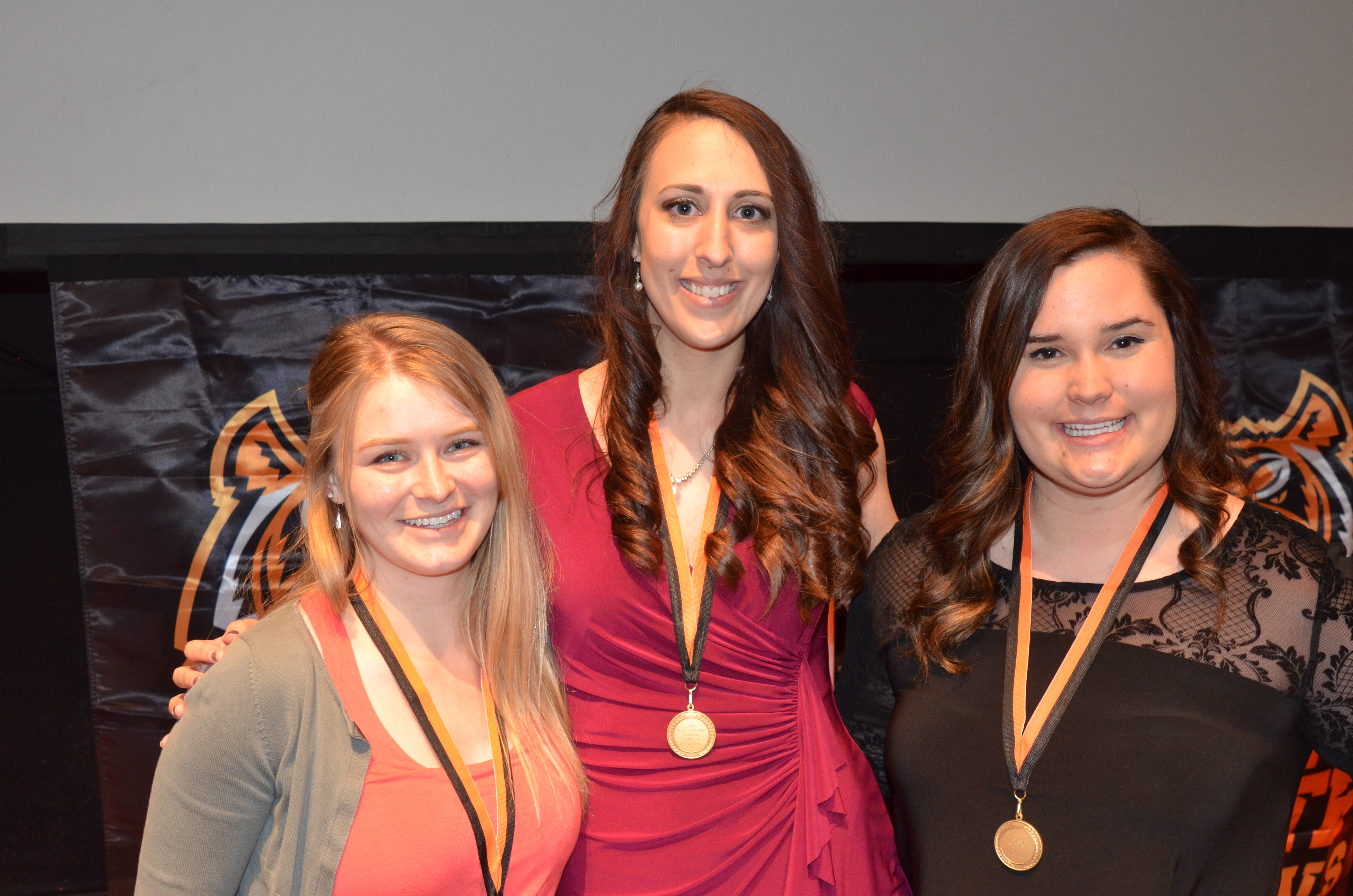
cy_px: 486
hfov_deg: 47.4
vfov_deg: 32.5
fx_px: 1538
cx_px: 753
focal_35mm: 41
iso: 1250
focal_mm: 24
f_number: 5.6
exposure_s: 1/60
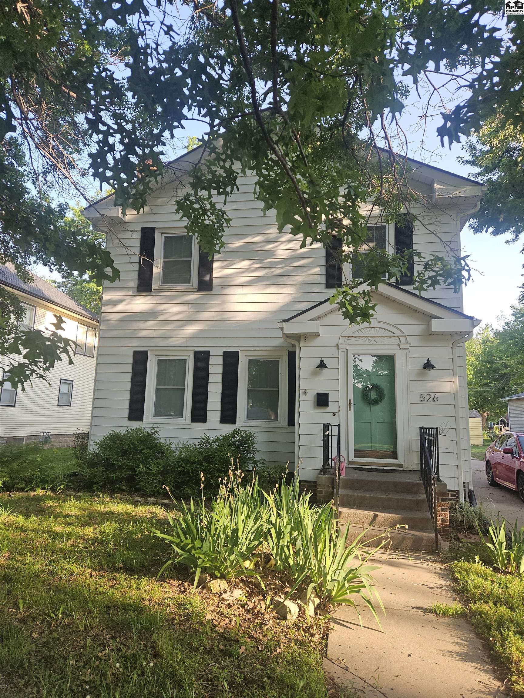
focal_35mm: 23
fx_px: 464
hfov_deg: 58.9
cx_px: 262
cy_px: 349
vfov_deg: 73.9
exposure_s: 1/202
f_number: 1.8
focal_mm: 5.4
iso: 25
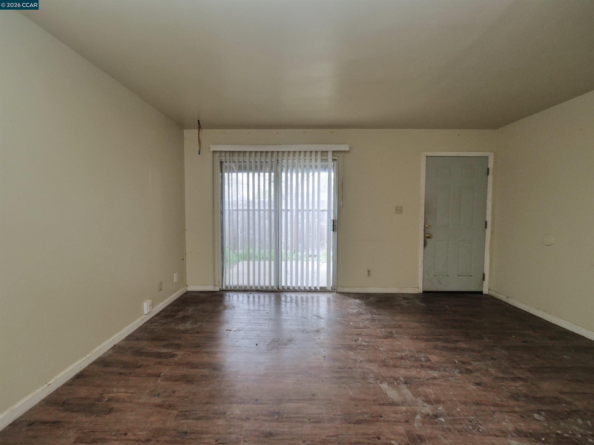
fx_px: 240
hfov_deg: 102.1
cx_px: 297
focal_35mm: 14
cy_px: 222
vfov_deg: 85.7
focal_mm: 7
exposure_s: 1/160
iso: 800
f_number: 5
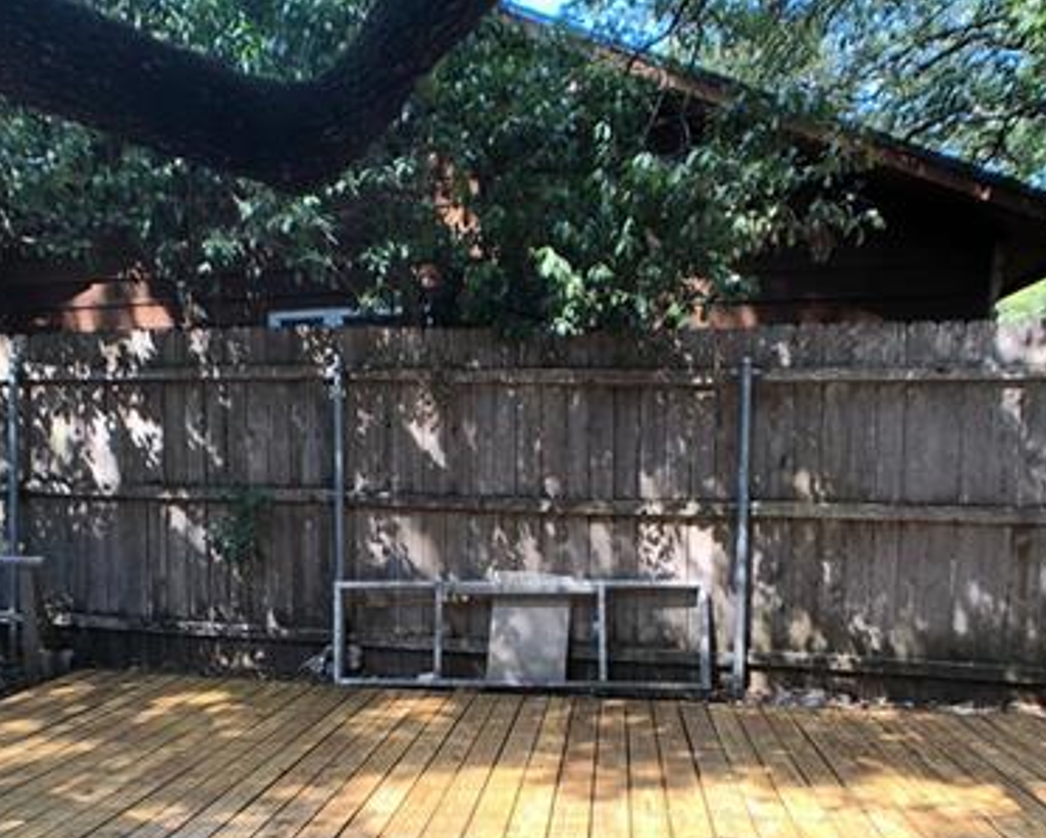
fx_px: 1456
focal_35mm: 47
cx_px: 388
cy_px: 652
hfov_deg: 39.2
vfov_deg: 31.4
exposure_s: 1/120
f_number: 1.8
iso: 32
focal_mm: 4
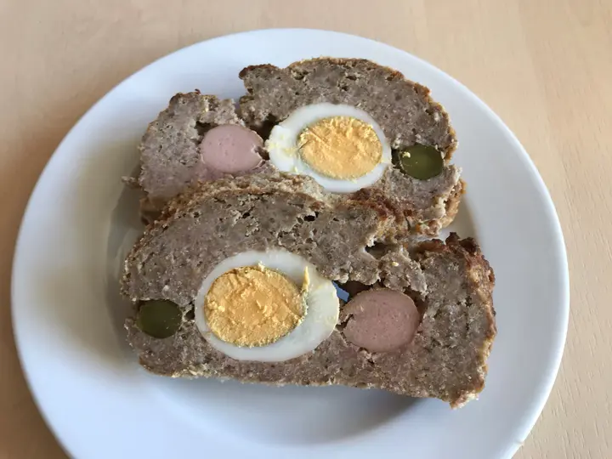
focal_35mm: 28
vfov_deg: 49.7
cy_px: 230
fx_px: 495
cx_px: 306
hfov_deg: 63.4
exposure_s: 1/50
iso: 25
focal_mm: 3.99
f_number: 1.8
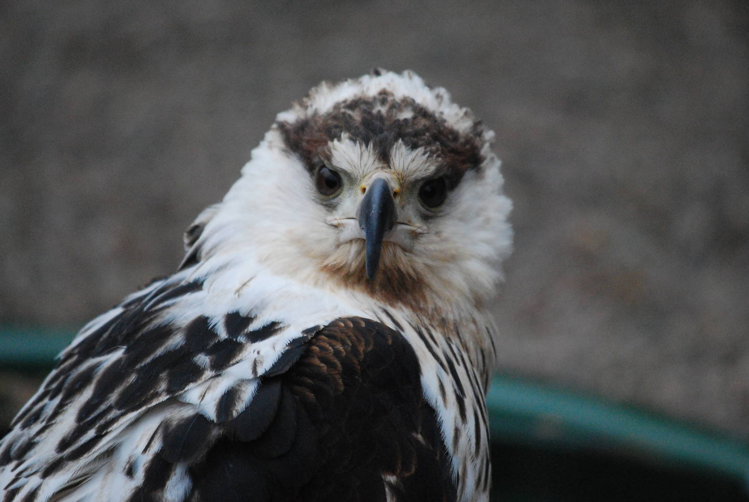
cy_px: 230
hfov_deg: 6.2
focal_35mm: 330
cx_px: 397
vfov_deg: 4.2
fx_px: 6874
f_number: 5.6
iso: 1600
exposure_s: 1/500
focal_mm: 200
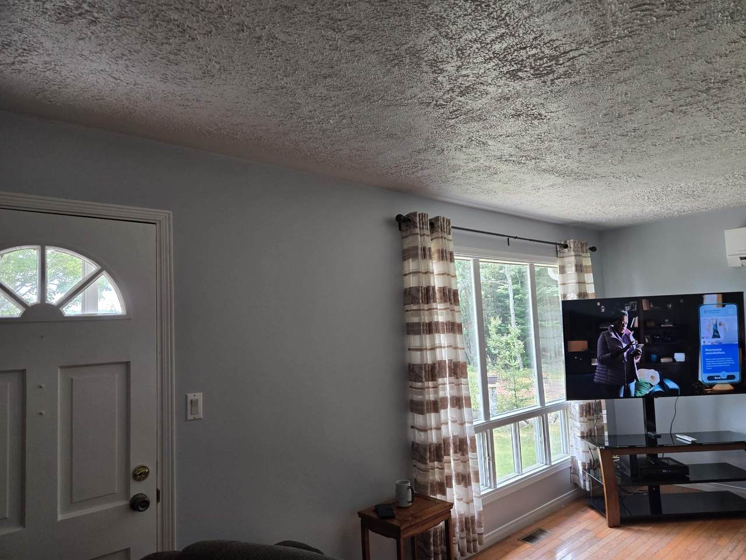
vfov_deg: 58.9
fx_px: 496
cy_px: 280
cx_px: 373
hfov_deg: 73.9
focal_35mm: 23
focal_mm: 5.4
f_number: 1.8
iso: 100
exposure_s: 1/120
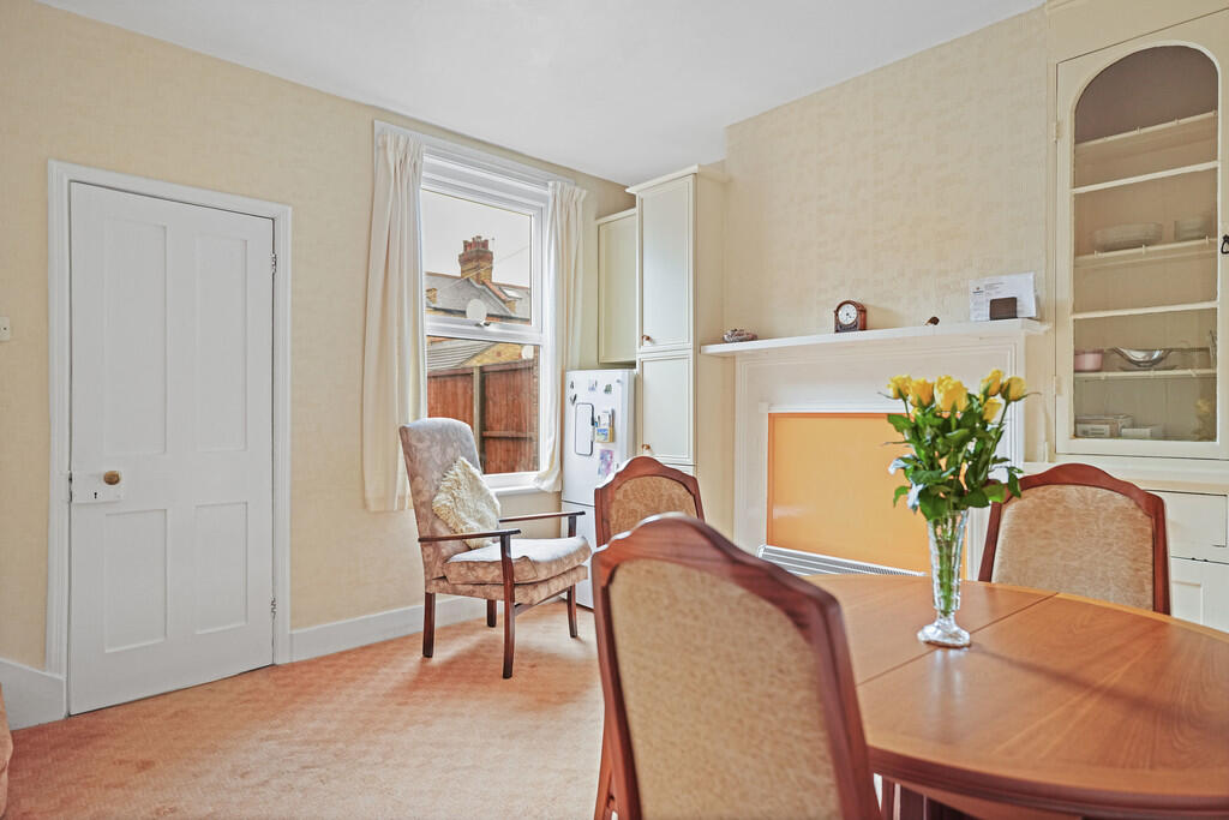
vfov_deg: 62.7
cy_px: 410
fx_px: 673
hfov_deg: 84.8
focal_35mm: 20
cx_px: 614
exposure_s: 1/25
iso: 800
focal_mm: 19.7
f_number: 3.2
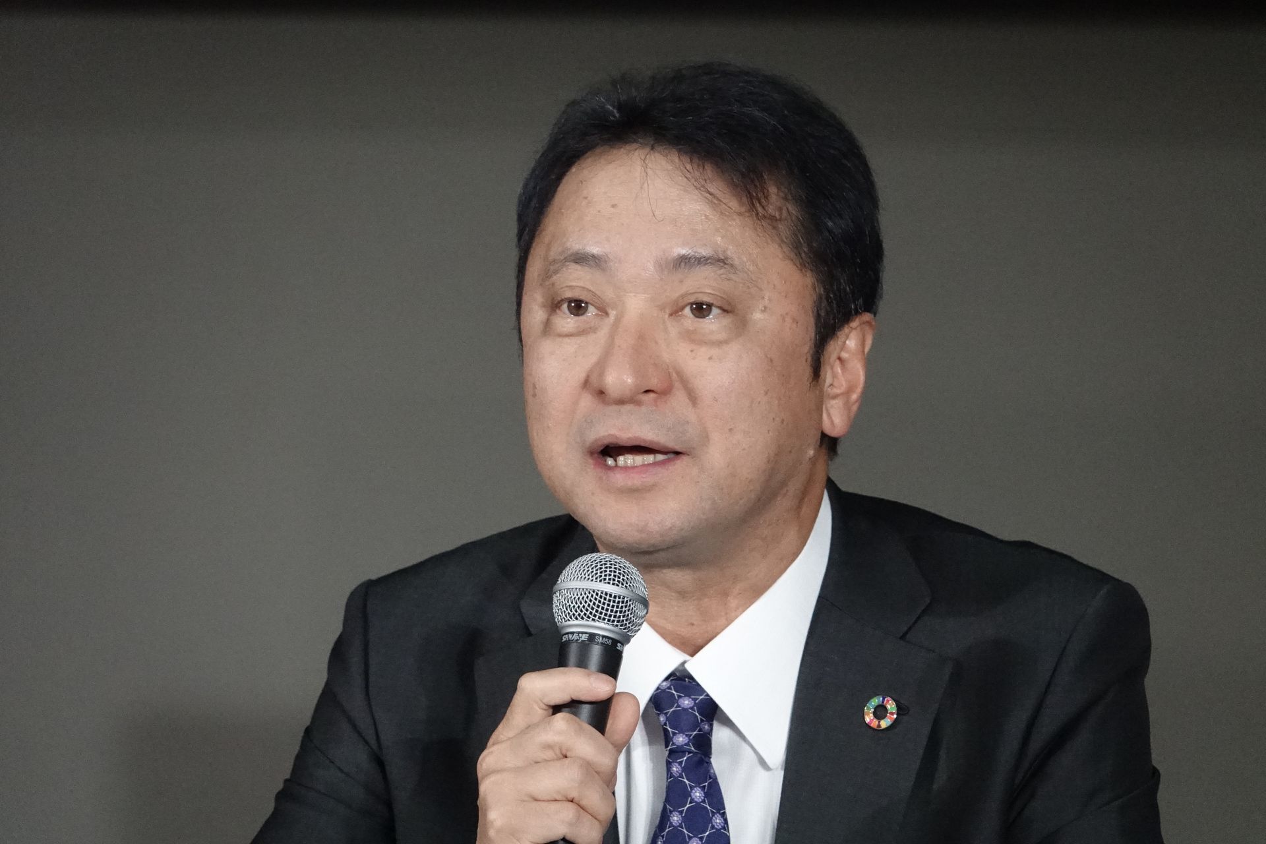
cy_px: 422
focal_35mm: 412
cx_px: 633
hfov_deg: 5.0
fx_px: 14488
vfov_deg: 3.3
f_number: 4
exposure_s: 1/1000
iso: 4000
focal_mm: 151.11
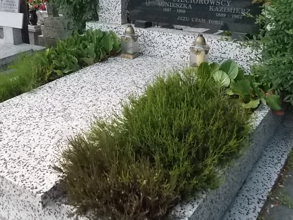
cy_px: 57
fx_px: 356
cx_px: 125
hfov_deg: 44.7
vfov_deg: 33.7
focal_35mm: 42
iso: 400
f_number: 8
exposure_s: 1/200
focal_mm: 4.6
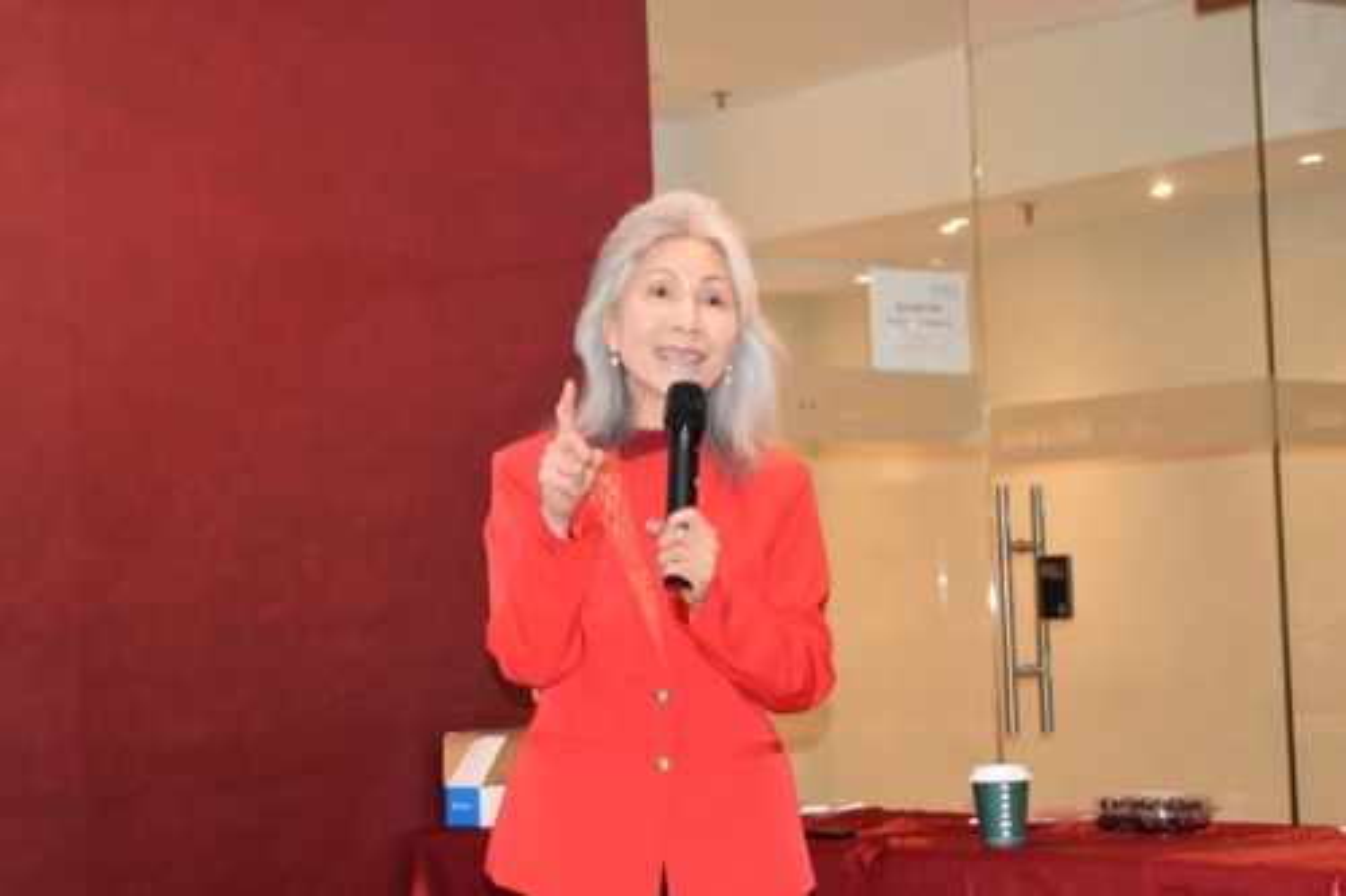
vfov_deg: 16.5
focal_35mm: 82
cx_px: 673
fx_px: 3083
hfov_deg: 24.6
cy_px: 448
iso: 1600
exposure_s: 1/60
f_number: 5.6
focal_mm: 55
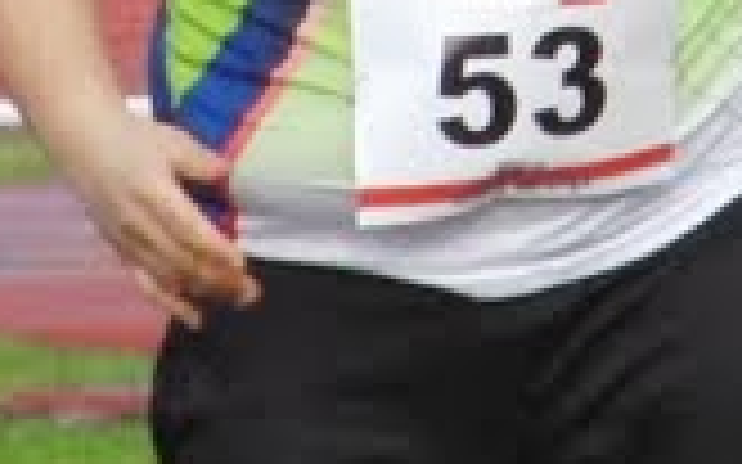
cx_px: 481
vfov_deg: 0.6
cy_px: -374
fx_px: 45039
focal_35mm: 2228
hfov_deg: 0.9
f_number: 4.6
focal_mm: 59.8
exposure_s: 1/640
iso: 200
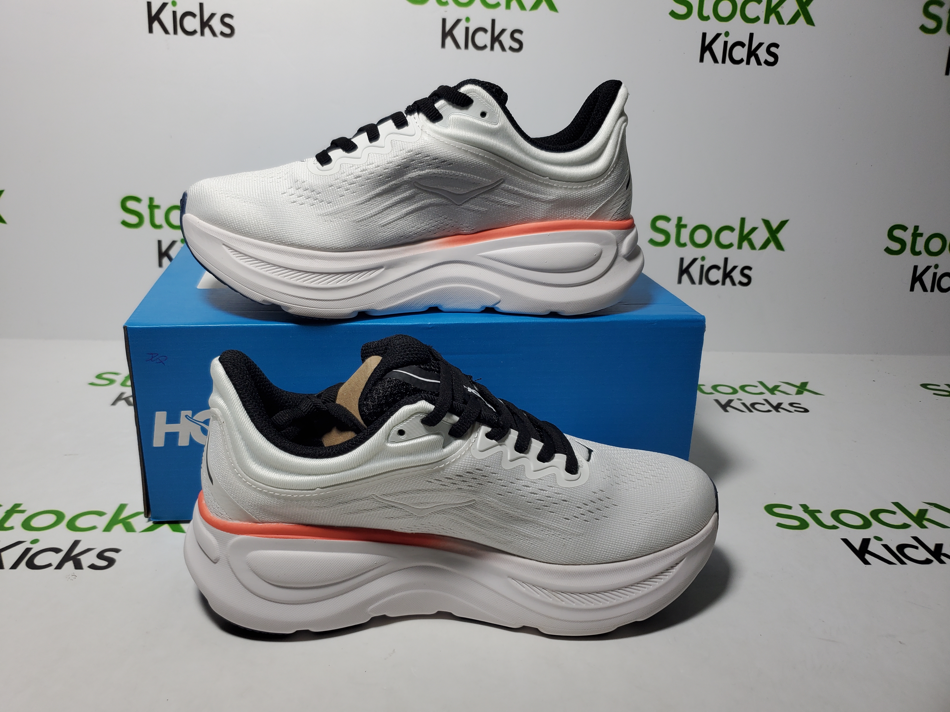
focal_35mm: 26
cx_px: 475
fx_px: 714
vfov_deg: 53.1
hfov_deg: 67.3
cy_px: 356
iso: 50
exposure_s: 1/645
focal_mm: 4.3
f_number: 1.5
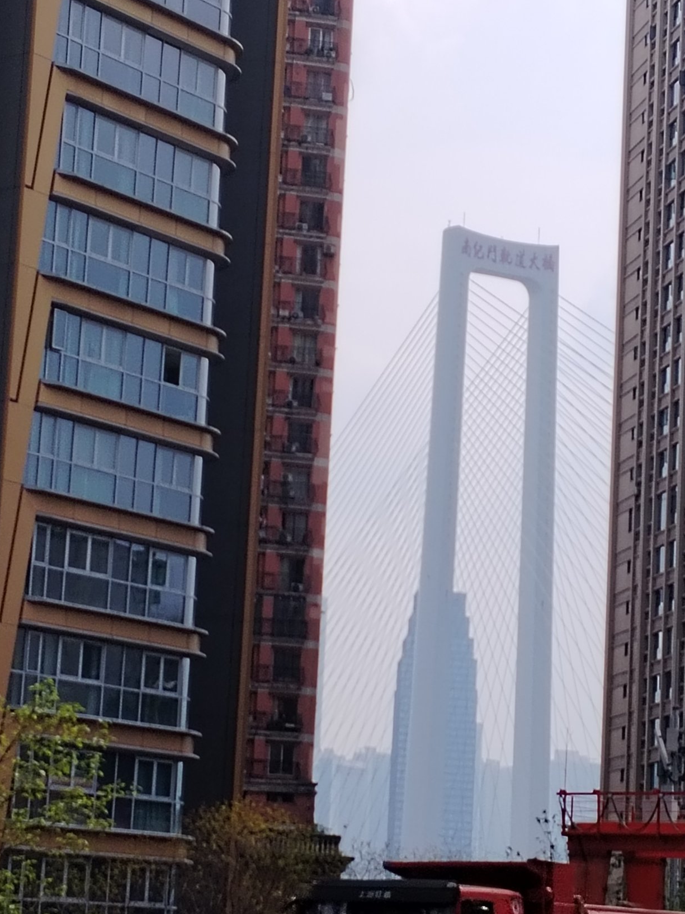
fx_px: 2559
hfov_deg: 15.2
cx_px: 480
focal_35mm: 97
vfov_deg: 20.2
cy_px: 491
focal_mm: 4.26
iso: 100
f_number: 1.8
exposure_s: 1/3333
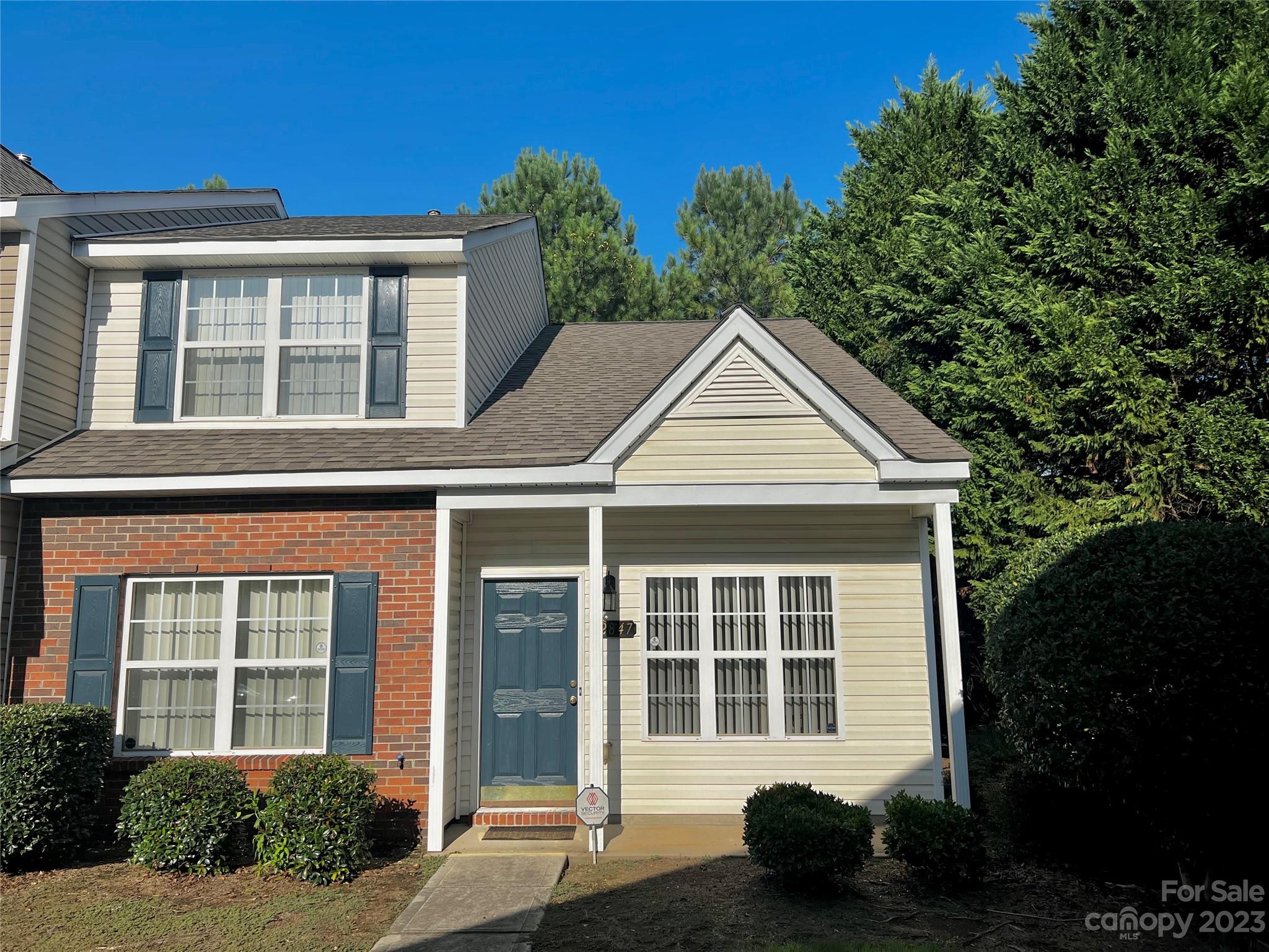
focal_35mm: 26
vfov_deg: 53.1
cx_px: 634
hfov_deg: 67.3
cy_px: 476
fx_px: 953
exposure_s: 1/8000
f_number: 1.5
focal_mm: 5.7
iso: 50
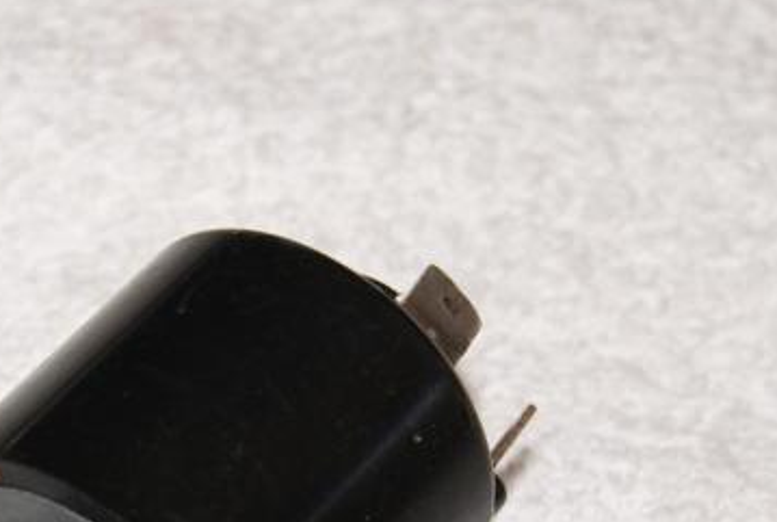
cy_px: 700
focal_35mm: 168
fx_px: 3625
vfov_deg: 8.1
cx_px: 101
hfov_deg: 12.2
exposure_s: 1/80
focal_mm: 35
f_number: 5.6
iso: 400
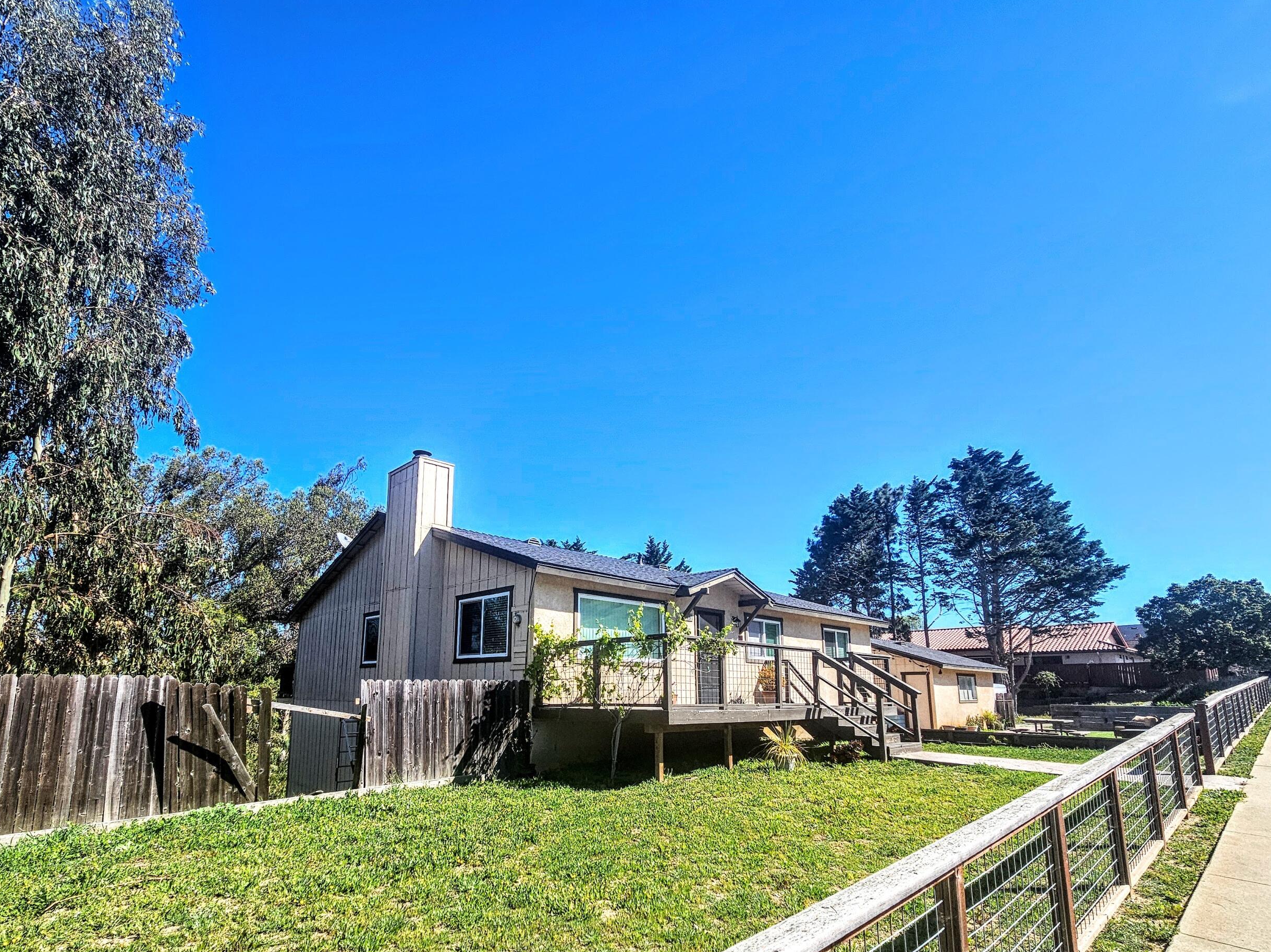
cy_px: 582
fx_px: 587
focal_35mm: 16
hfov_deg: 94.3
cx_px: 591
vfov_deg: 77.0
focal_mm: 2.2
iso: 50
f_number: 2.2
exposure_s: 1/2049
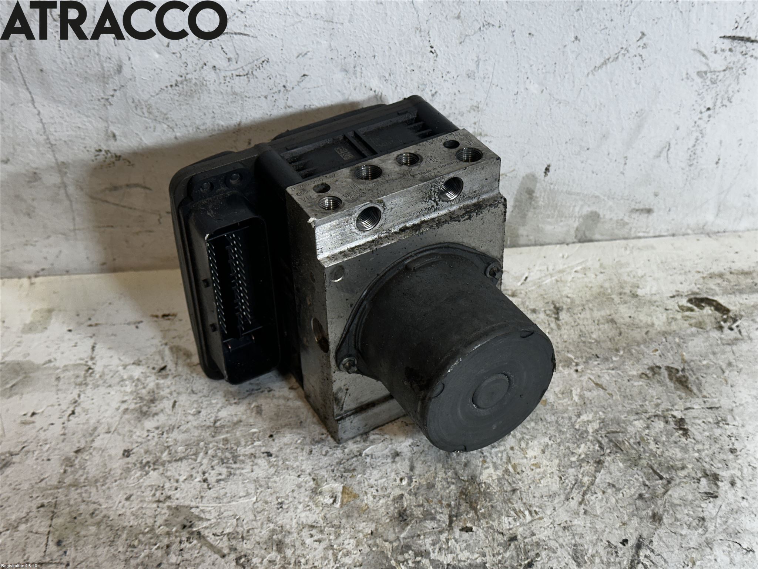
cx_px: 379
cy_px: 284
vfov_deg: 30.3
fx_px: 1051
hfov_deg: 39.7
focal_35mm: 48
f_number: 1.78
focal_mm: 6.86
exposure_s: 1/100
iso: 80
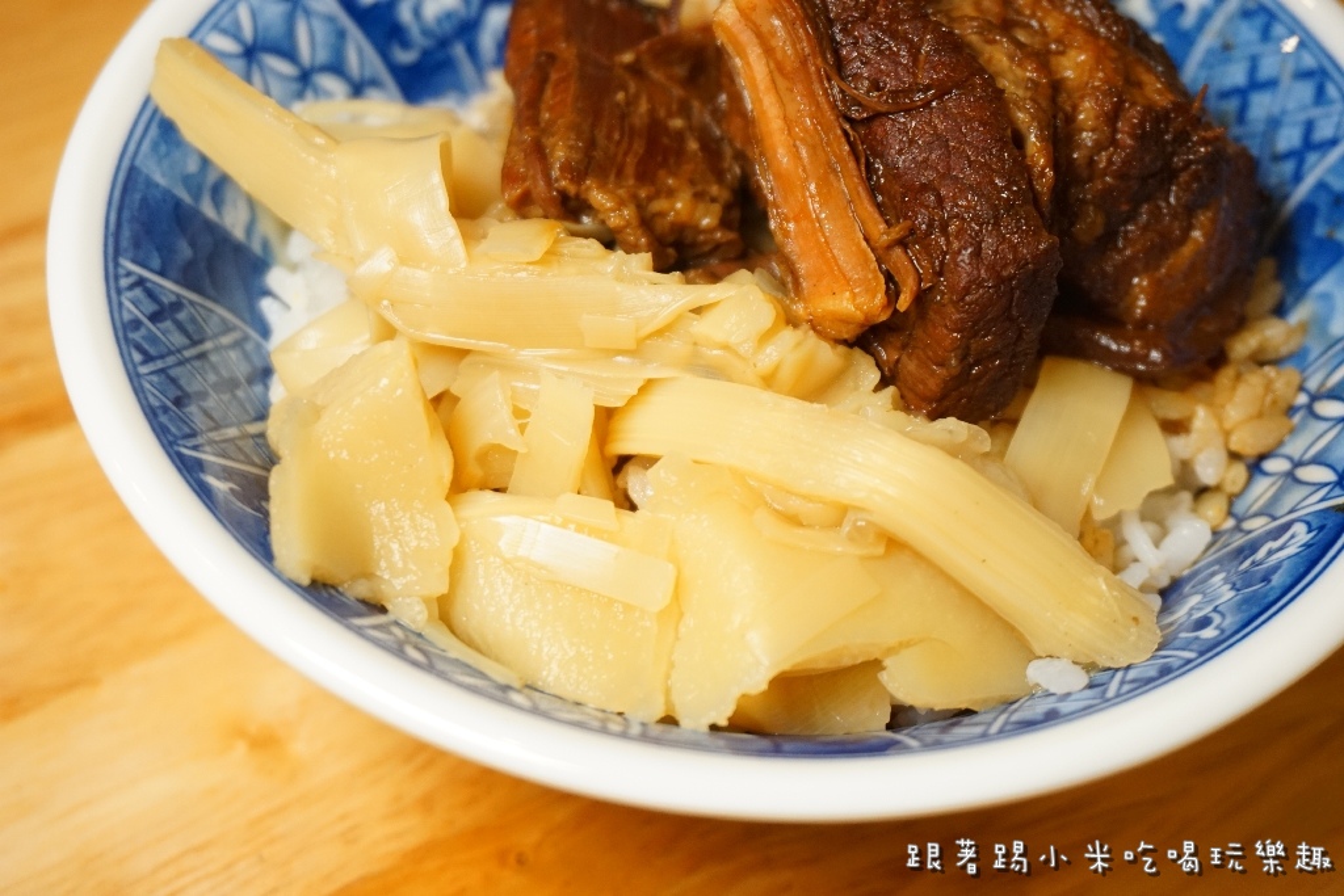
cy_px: 448
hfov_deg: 40.0
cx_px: 672
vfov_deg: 27.3
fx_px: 1848
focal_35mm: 50
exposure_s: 1/60
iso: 1000
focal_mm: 33
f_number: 5
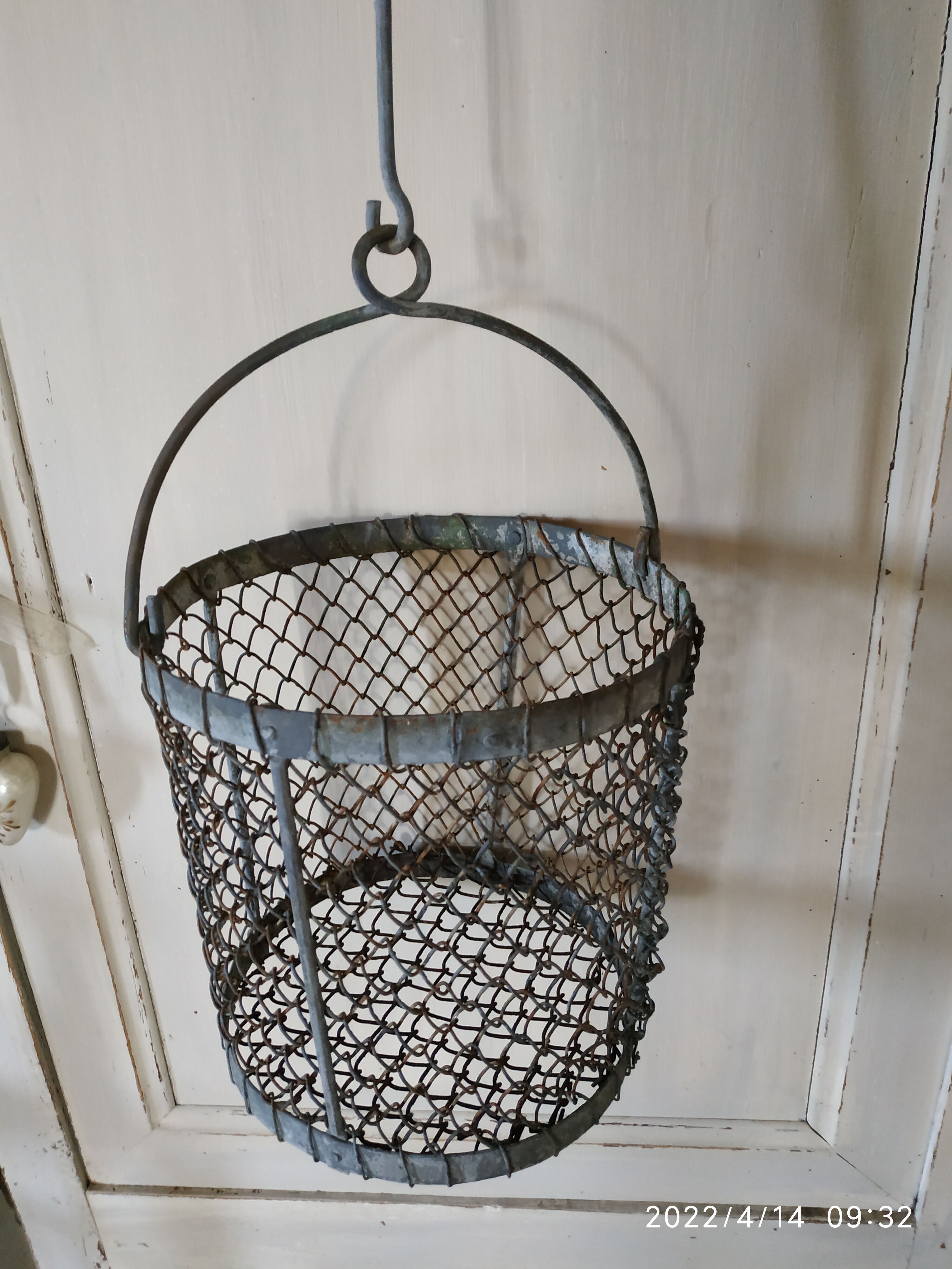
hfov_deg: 56.8
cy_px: 634
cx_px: 476
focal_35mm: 24
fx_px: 880
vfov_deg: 71.6
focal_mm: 3.94
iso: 640
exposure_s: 1/20
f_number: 1.9
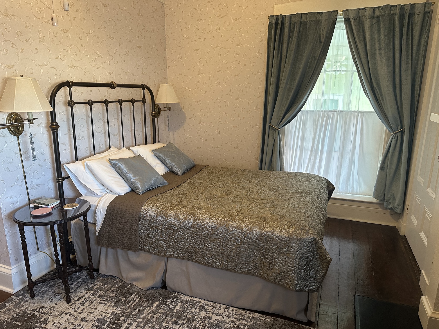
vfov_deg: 56.8
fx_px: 304
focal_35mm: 24
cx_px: 220
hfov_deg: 71.6
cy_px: 164
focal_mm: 6.86
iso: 250
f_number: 1.78
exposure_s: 1/60
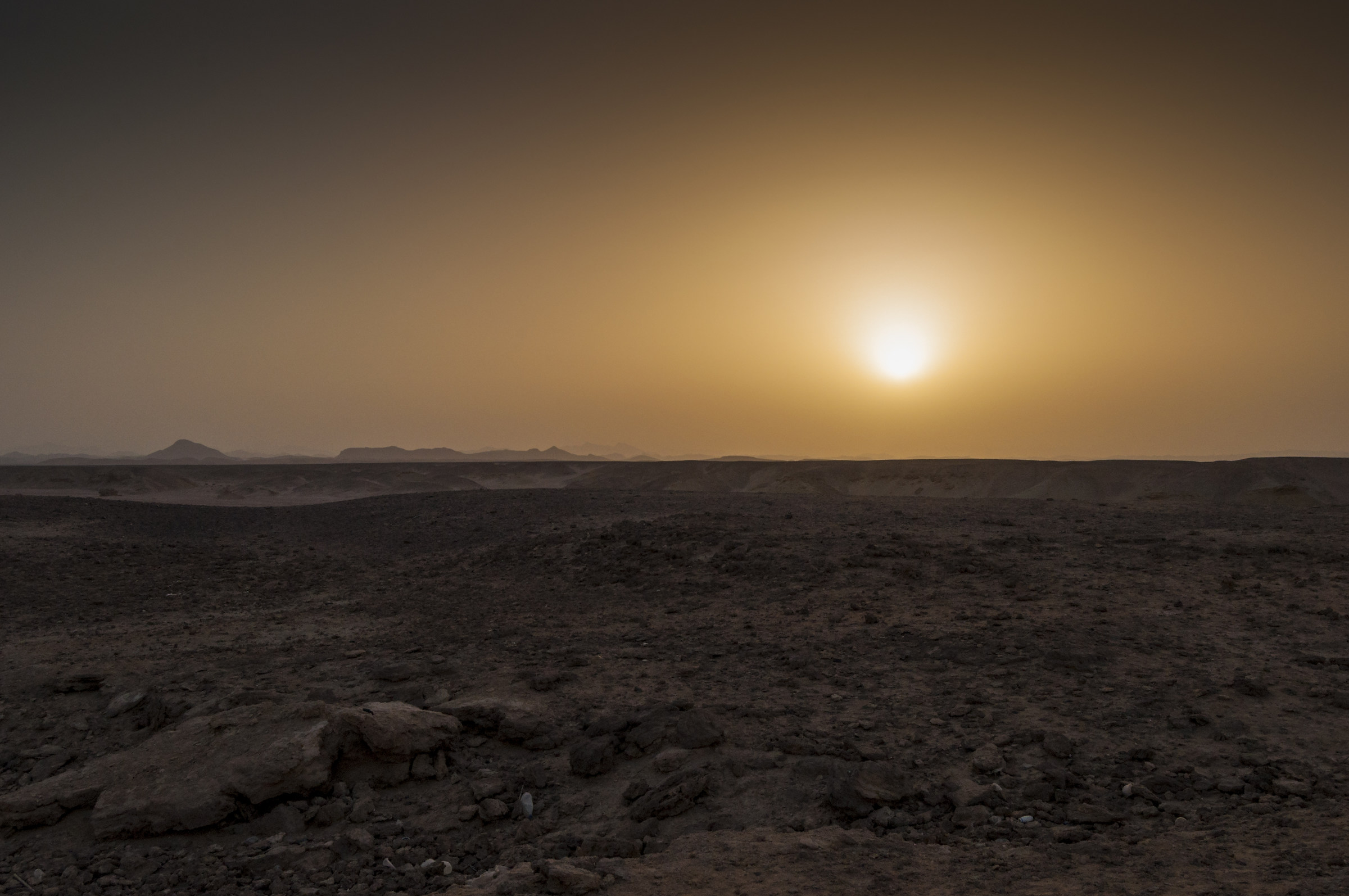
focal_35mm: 34
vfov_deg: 38.3
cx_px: 674
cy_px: 448
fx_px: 1291
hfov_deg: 55.2
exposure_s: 1/500
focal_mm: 23
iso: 640
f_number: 13
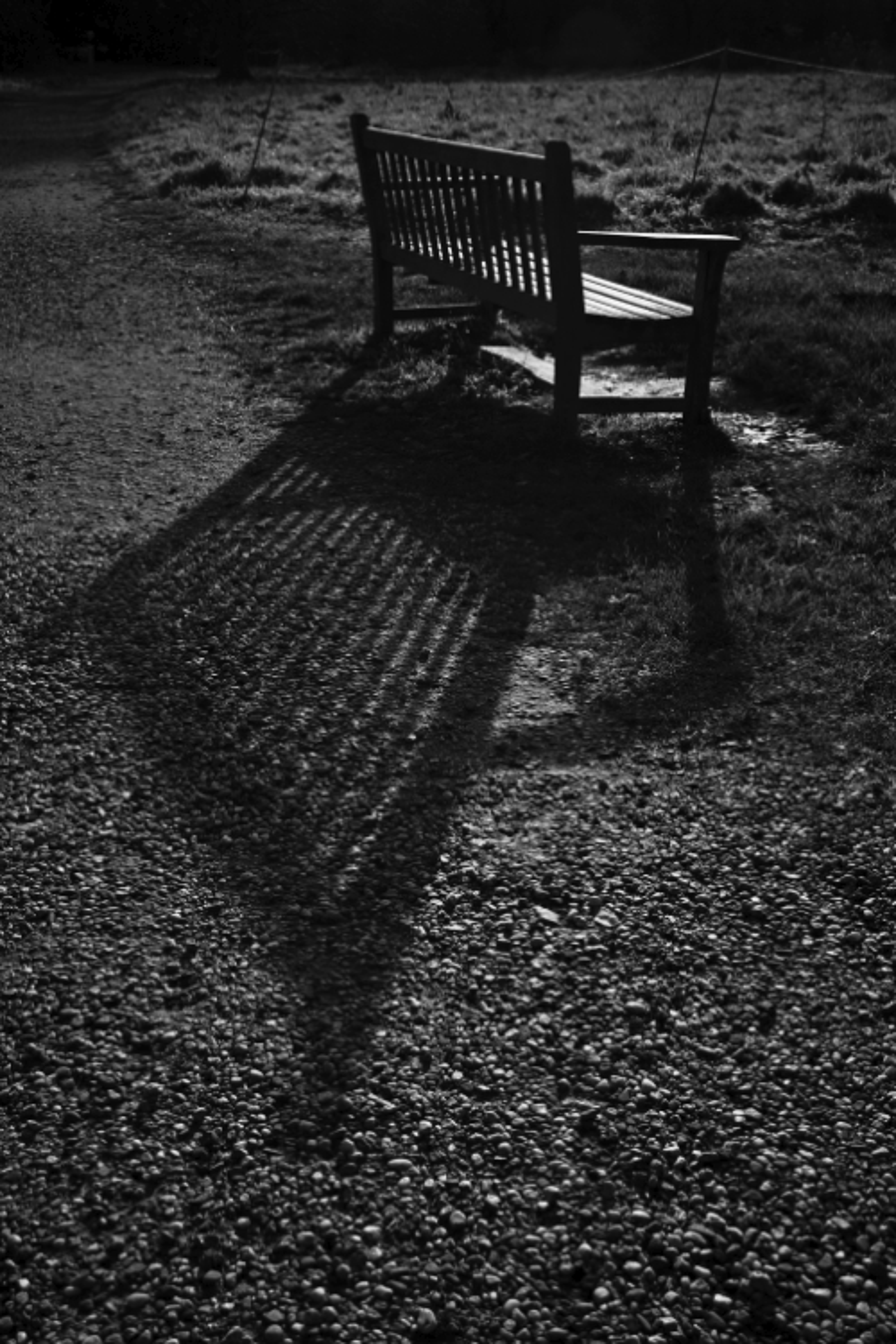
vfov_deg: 48.5
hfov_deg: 33.4
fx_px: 1493
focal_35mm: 40
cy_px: 672
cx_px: 448
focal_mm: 40
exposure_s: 1/250
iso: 100
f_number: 8
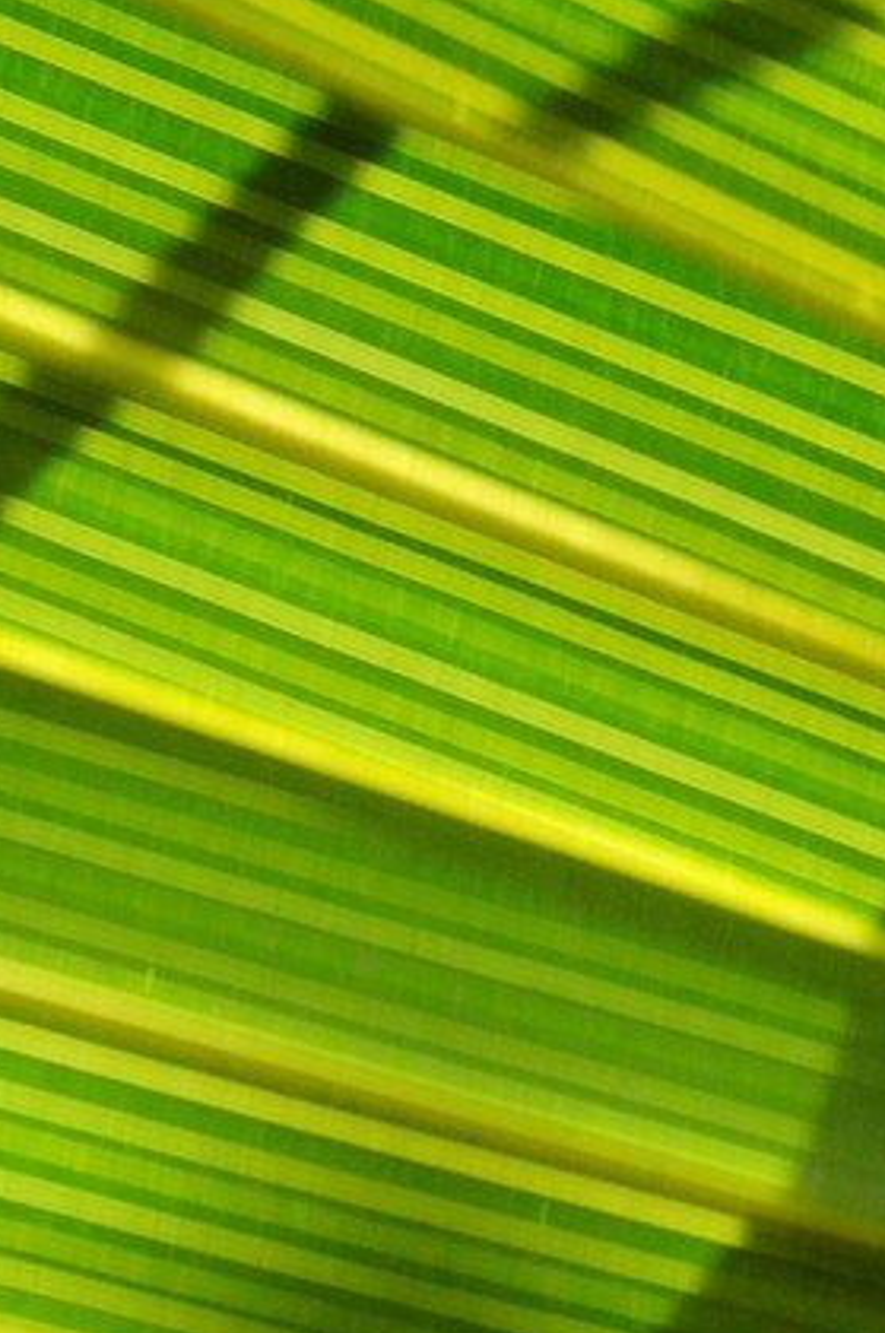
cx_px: 685
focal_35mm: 401
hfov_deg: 3.4
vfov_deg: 5.0
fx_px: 14822
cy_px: -1585
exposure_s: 1/160
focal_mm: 70
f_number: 8
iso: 400
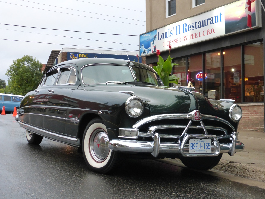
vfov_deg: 27.5
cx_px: 132
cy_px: 100
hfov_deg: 36.2
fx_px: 406
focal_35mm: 53
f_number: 4.4
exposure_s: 1/25
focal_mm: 9
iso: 400
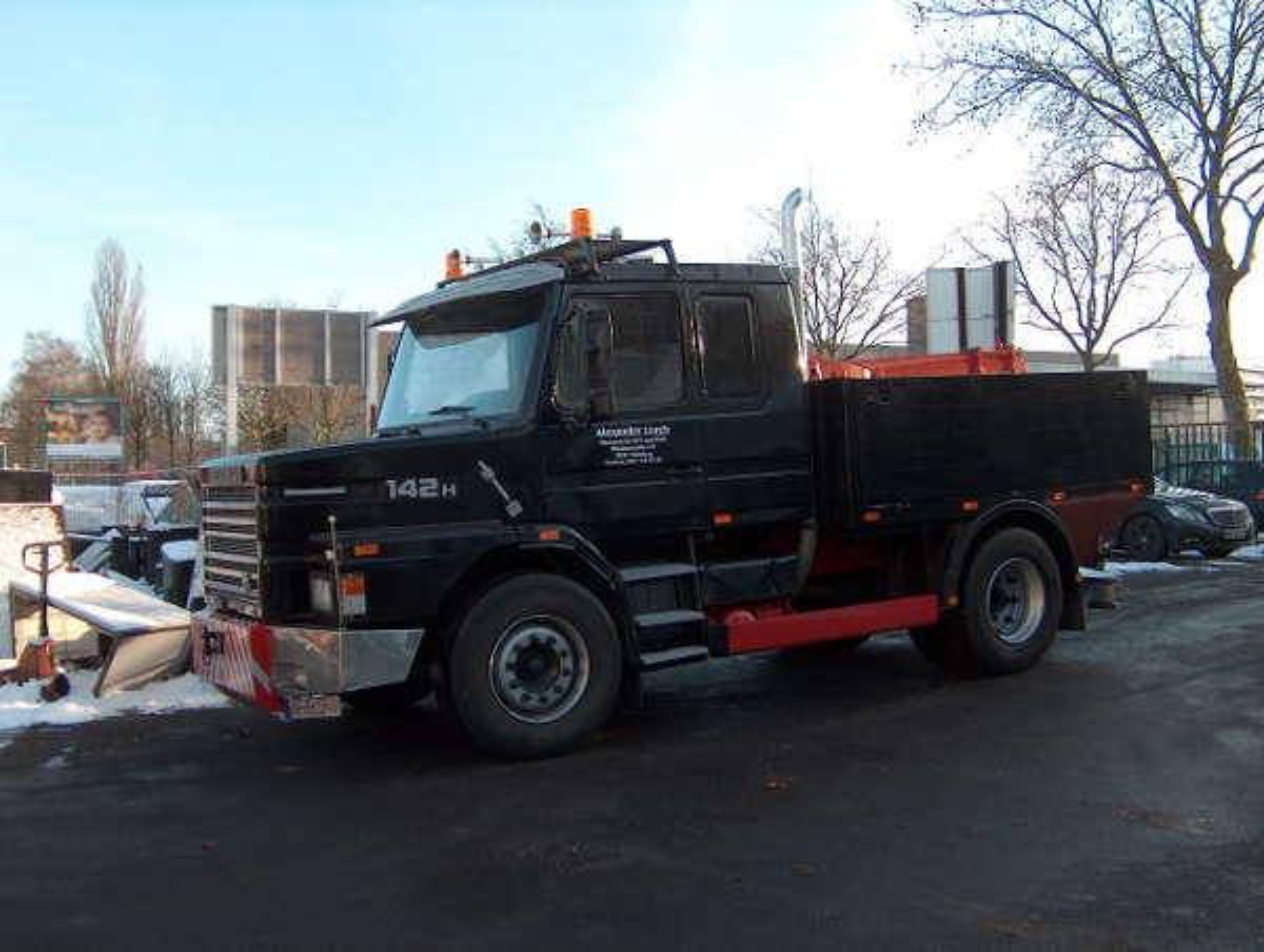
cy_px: 476
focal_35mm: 37
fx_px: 1353
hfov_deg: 50.1
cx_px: 632
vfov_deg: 38.8
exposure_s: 1/391
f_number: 2.8
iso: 100
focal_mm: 7.6
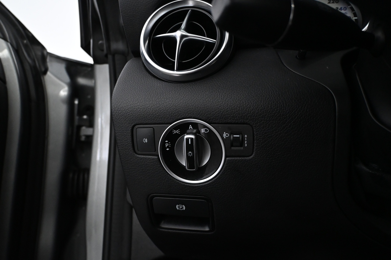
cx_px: 196
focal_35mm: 28
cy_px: 130
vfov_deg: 46.8
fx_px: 301
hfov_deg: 65.9
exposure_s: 1/80
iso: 3200
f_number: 3.8
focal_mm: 18.5
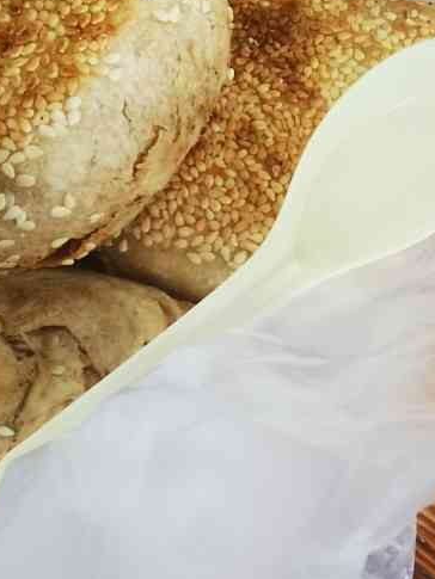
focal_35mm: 50
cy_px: 100
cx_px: 289
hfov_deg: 28.9
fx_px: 837
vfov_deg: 36.6
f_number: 2.2
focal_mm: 2.26
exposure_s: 1/33.3
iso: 160
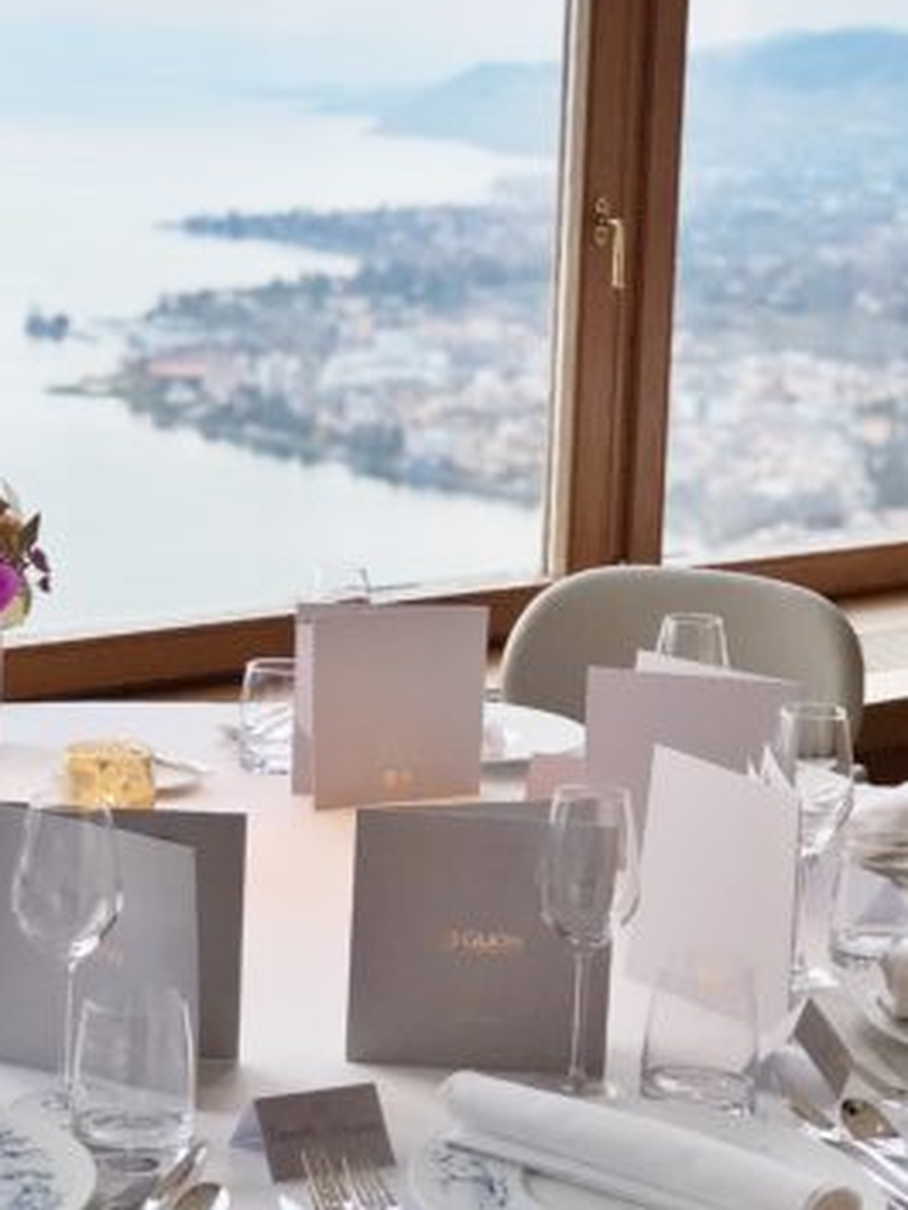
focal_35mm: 86
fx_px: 3006
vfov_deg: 22.7
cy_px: 536
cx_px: 397
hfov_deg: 17.2
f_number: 2.8
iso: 32
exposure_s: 1/50
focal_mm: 6.6
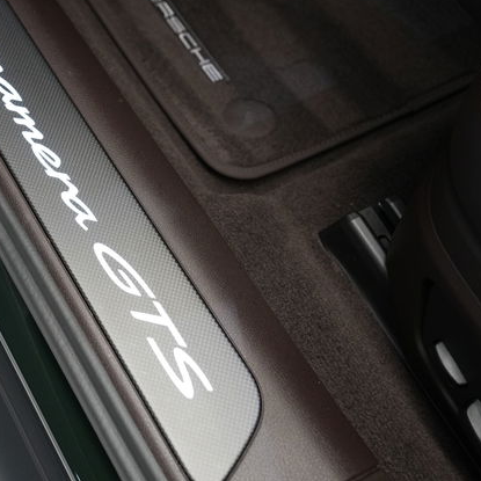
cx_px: 43
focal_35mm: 55
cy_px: 214
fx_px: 865
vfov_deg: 31.1
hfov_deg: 29.7
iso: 2500
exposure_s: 1/30
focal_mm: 35
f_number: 4
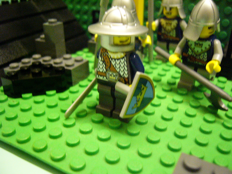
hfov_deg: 52.6
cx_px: 116
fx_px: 235
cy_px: 87
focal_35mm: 35
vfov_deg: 40.7
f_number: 2.8
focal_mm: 5.8
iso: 400
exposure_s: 1/15
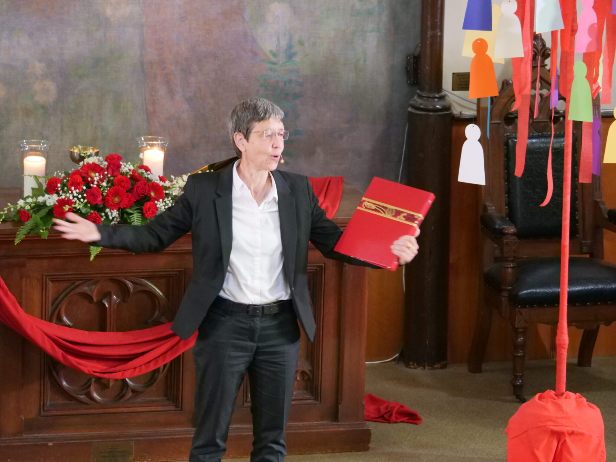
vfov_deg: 6.2
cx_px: 308
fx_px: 4271
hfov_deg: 8.2
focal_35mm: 240
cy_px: 231
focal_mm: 120
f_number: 4.3
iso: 3200
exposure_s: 1/40
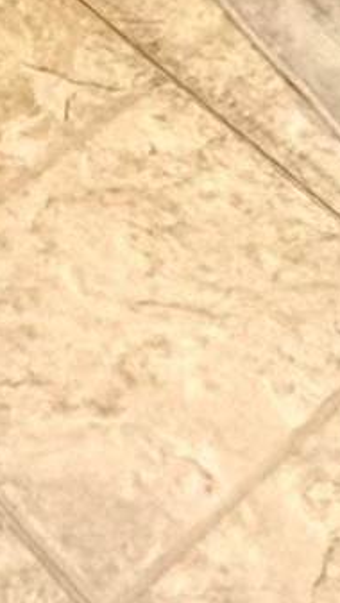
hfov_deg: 8.7
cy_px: -1167
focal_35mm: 139
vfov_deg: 10.8
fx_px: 2224
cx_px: 392
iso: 125
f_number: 2.2
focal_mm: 2.22
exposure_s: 1/120
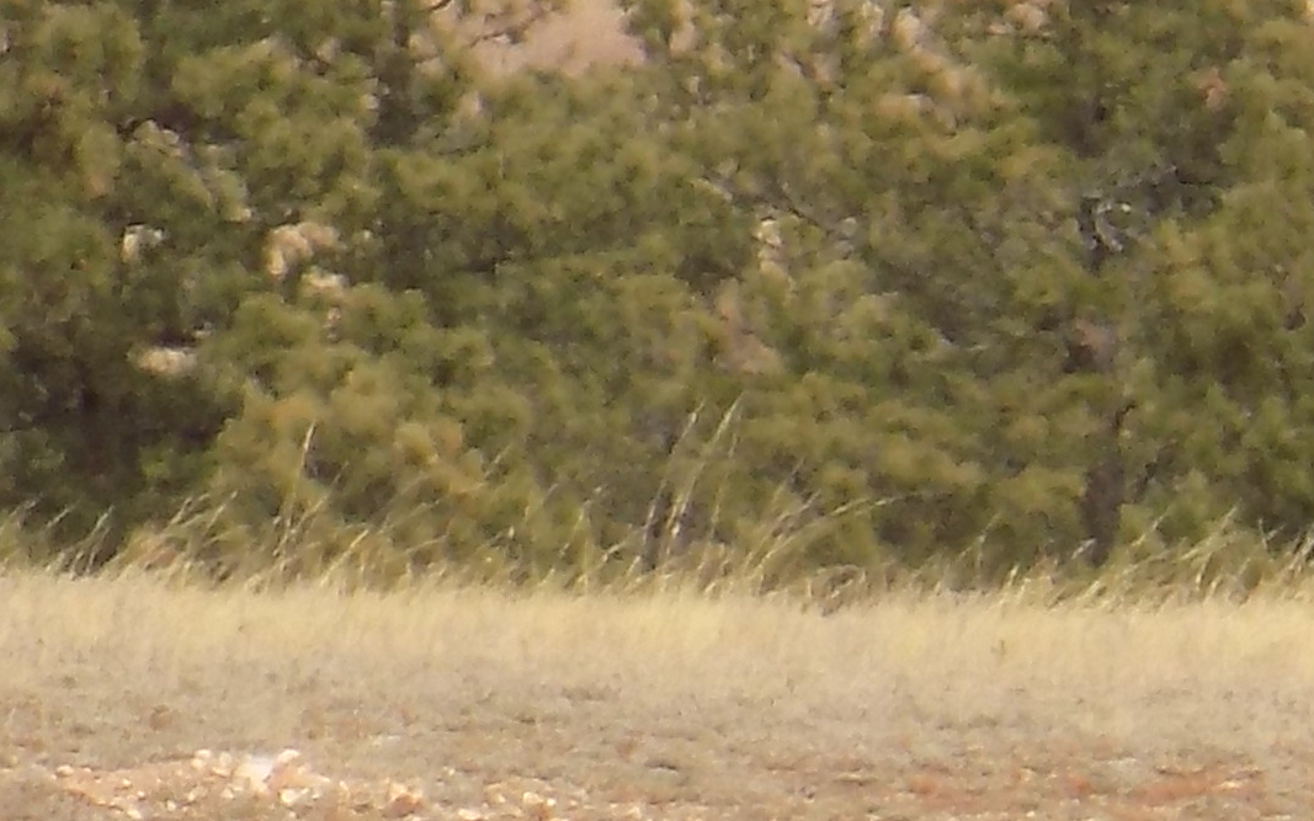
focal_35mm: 1623
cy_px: 997
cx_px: 1840
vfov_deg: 0.8
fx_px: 58124
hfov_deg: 1.3
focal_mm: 56.4
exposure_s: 1/250
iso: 80
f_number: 5.9
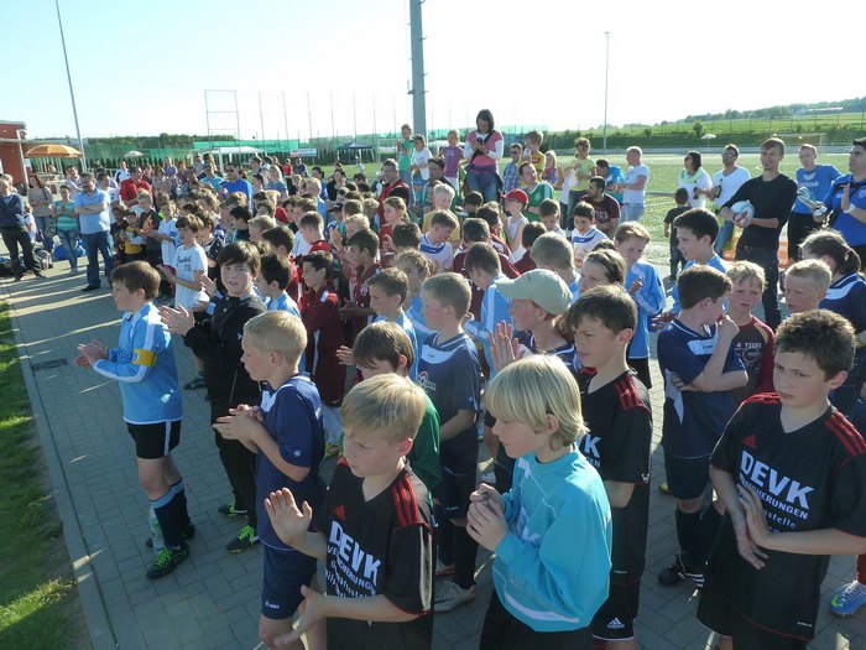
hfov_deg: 69.4
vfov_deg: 54.9
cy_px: 325
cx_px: 433
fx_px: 625
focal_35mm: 25
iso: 125
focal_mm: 4.1
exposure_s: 1/250
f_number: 4
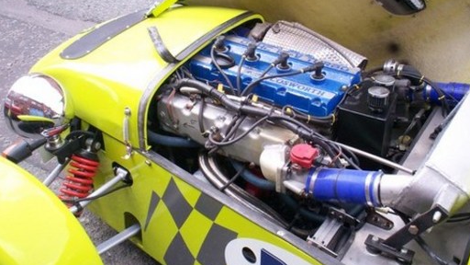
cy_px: 94
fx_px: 611
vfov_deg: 24.3
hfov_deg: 42.1
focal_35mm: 49
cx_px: 249
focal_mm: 6
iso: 100
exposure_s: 1/92.7
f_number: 4.5
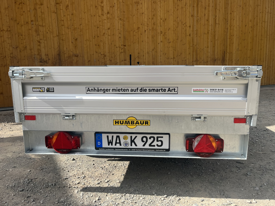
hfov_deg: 67.3
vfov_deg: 53.1
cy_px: 103
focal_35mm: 26
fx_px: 207
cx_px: 138
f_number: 1.6
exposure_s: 1/2899
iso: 50
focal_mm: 5.1
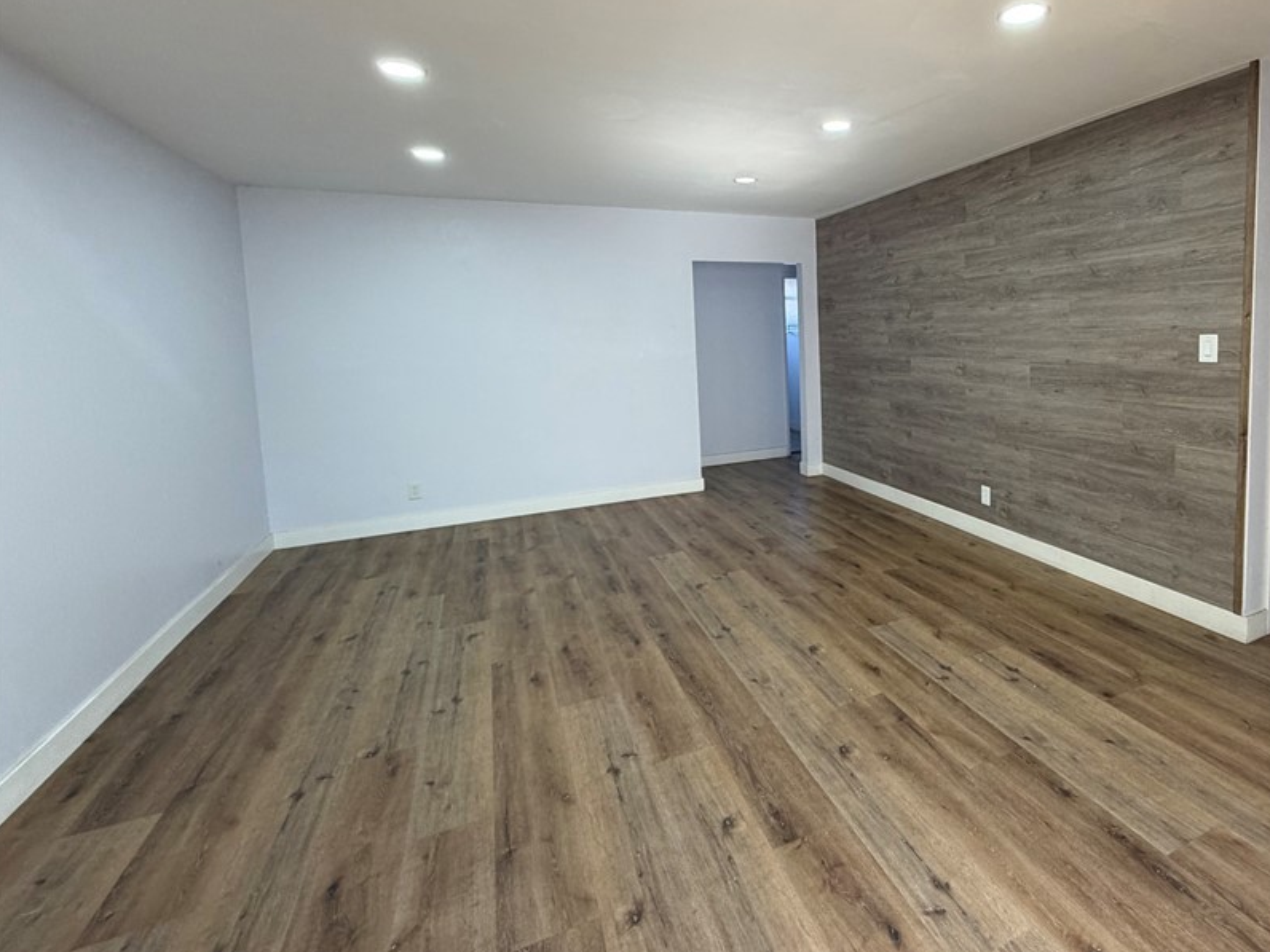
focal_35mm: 18
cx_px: 809
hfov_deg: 85.7
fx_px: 660
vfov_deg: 71.0
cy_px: 389
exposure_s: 1/60
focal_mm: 2.22
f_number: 2.2
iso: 200
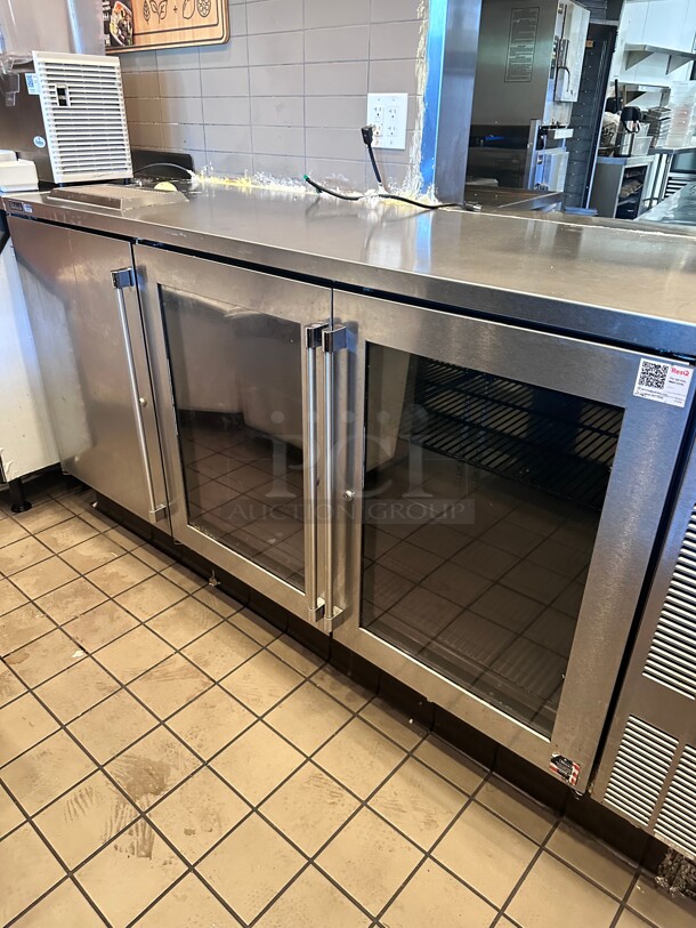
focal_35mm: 24
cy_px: 464
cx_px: 348
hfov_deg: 56.8
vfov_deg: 71.6
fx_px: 643
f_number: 1.78
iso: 640
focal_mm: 6.86
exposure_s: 1/60
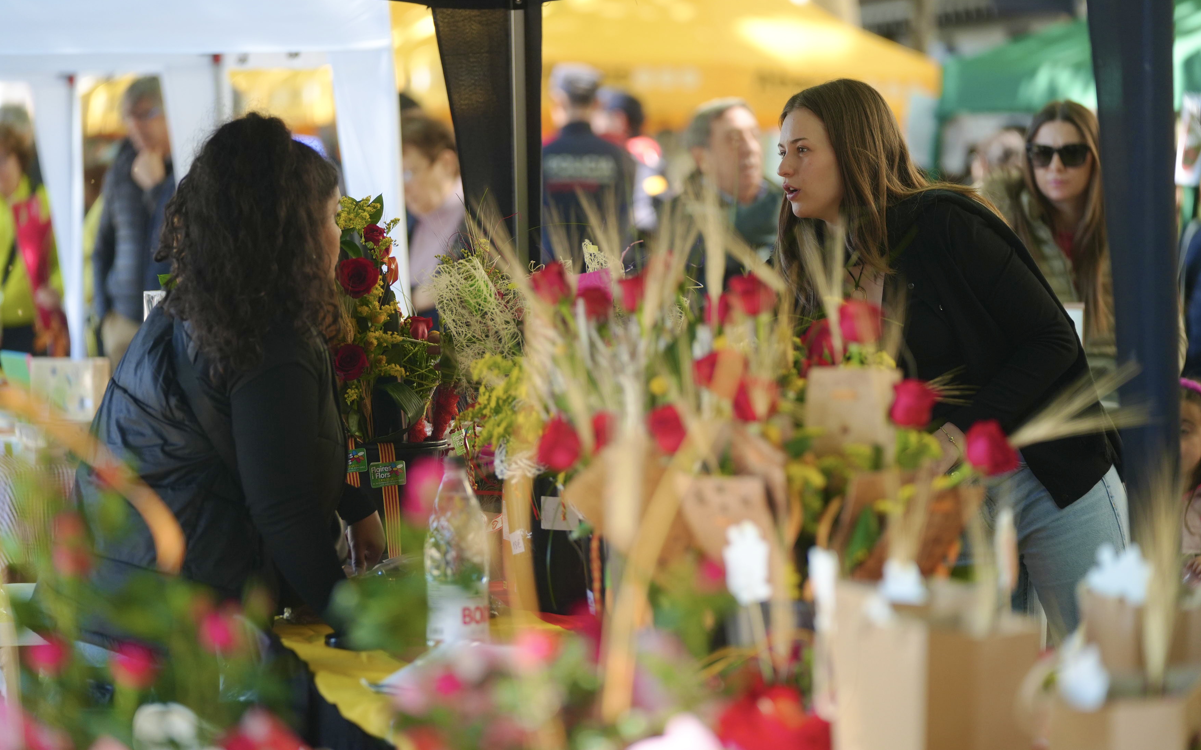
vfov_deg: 9.6
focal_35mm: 137
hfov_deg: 15.3
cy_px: 359
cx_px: 601
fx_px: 4484
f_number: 2.8
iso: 800
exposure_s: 1/400
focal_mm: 134
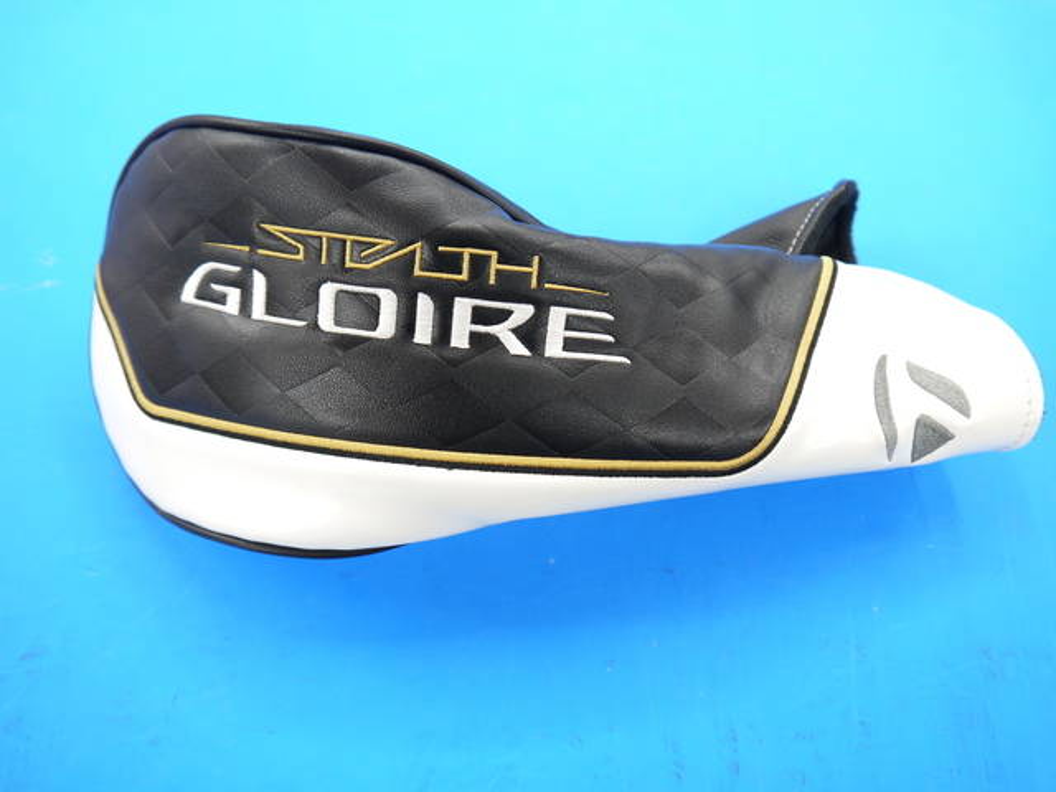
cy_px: 396
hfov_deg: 56.8
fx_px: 976
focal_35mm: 32
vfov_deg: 44.2
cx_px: 528
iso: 400
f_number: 3.8
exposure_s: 1/60
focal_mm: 16
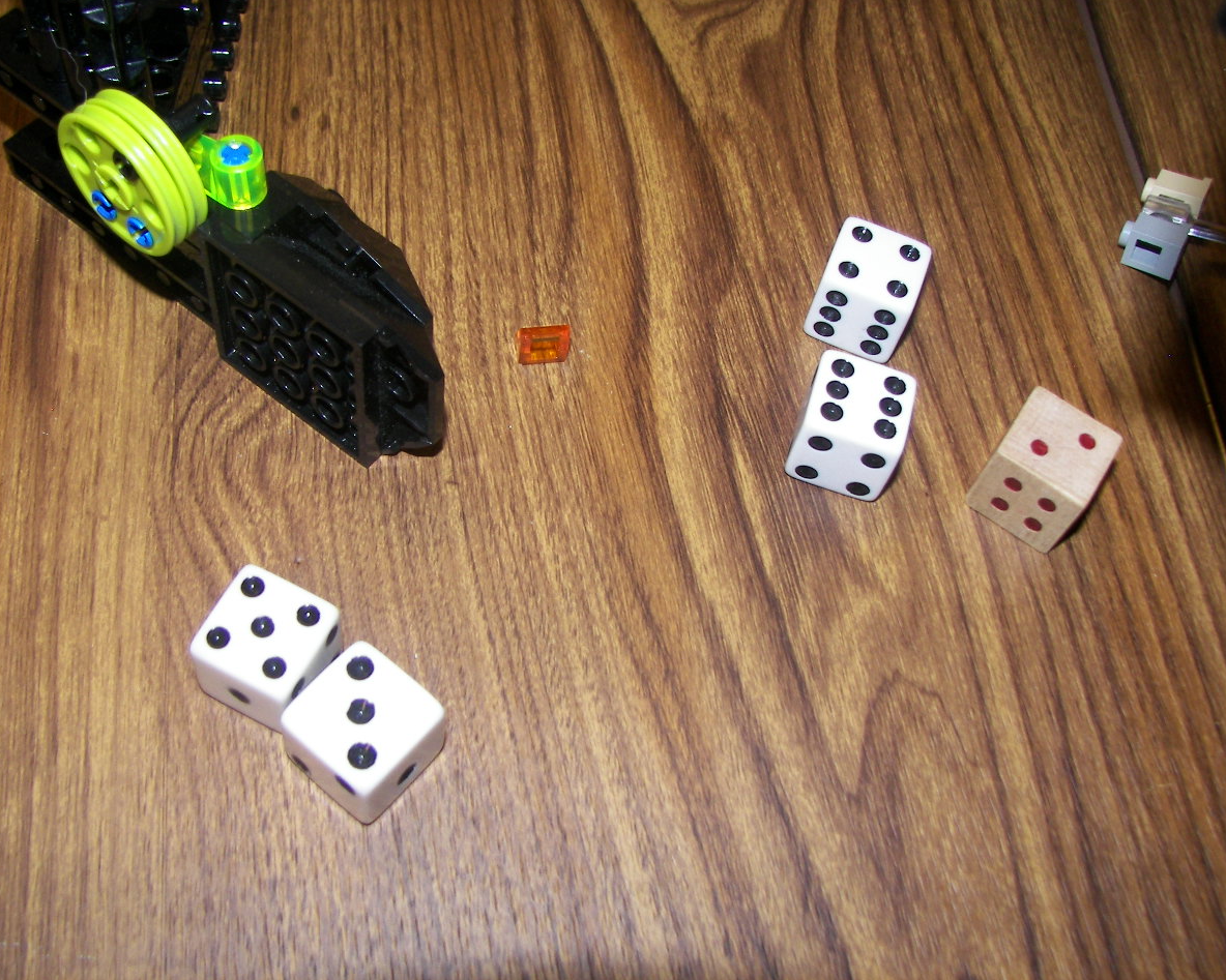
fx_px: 1379
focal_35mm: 38
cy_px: 485
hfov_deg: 47.9
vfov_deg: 39.2
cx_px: 589
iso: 100
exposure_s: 1/30
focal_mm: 6
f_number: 2.8
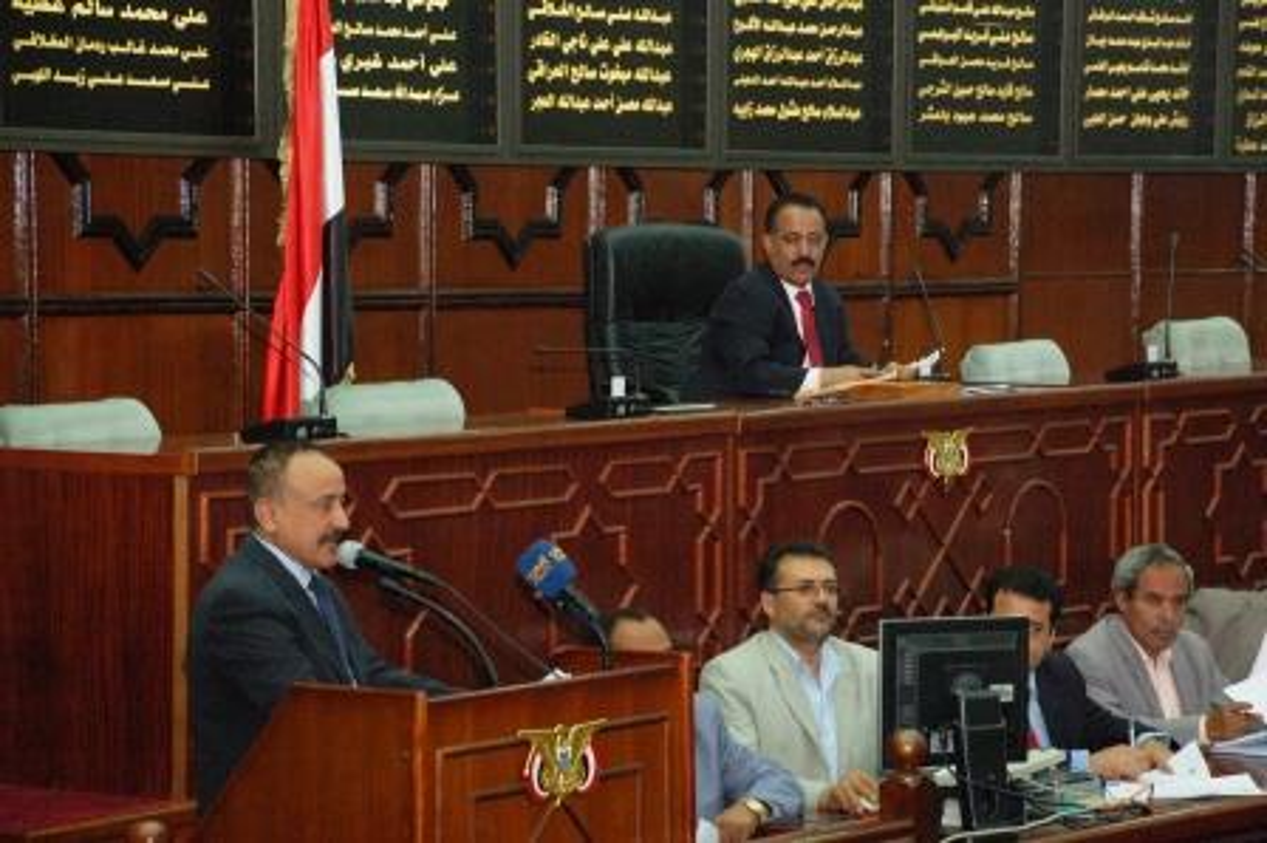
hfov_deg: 17.1
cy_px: 422
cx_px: 634
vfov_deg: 11.4
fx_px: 4220
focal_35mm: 120
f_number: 5.6
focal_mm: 80
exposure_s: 1/60
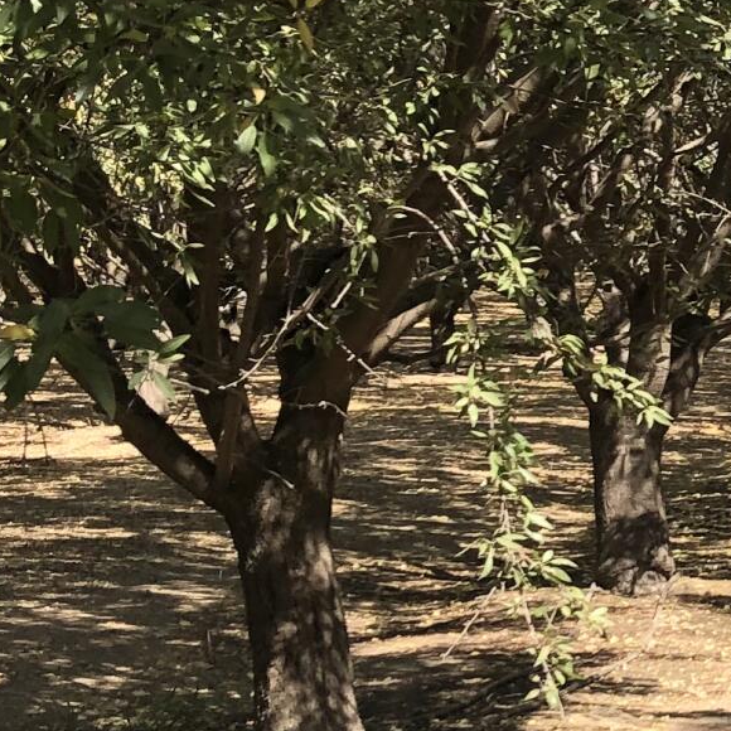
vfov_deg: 13.6
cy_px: 416
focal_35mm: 128
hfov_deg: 12.2
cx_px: 1420
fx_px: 3058
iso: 20
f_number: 1.8
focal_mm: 4
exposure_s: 1/571
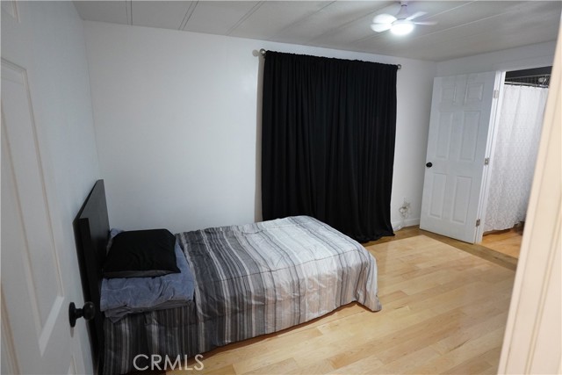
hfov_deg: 85.4
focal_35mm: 20
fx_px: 304
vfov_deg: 63.2
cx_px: 281
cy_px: 188
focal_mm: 13
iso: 1600
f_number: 3.2
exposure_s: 1/160
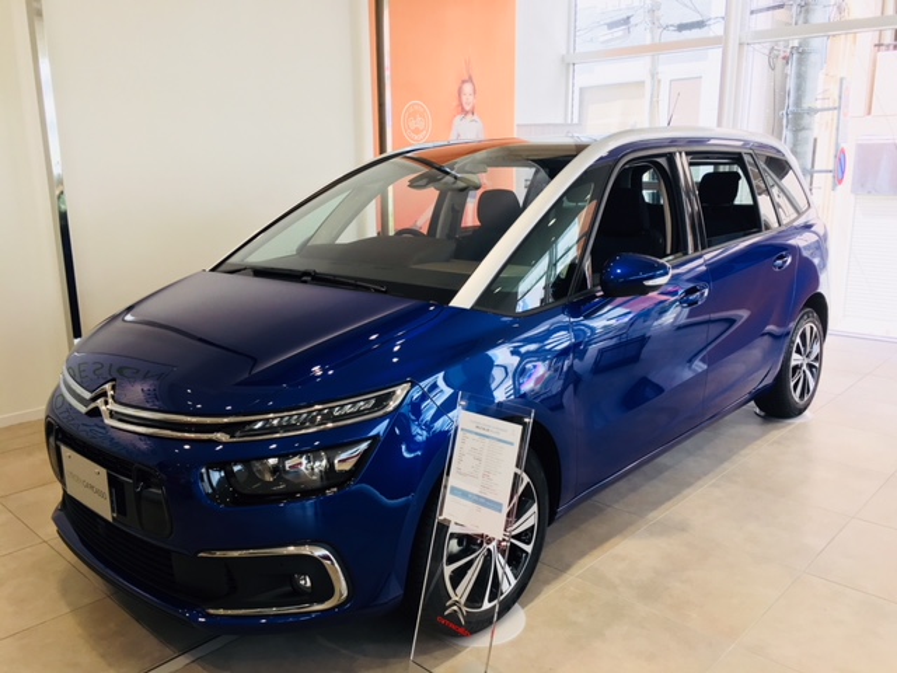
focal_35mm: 29
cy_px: 336
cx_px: 448
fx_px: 751
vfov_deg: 48.2
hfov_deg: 61.7
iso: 40
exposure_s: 1/120
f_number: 2.2
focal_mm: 4.15
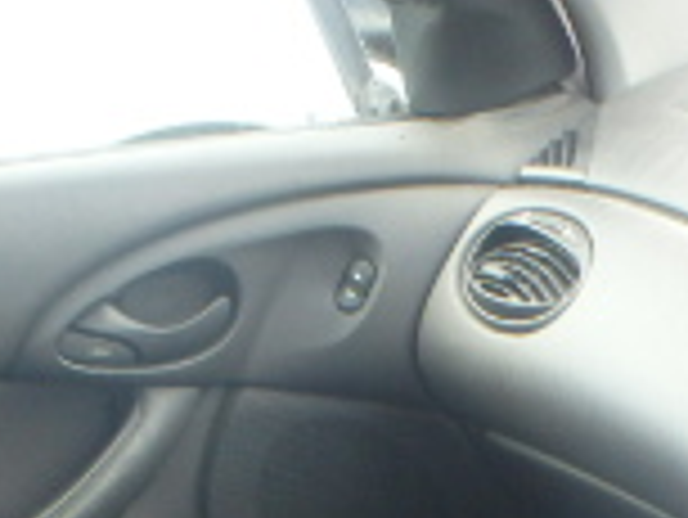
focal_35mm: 117
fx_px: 2327
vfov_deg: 11.3
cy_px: 1077
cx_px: 827
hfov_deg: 16.1
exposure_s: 1/60
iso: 200
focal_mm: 5
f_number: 3.9
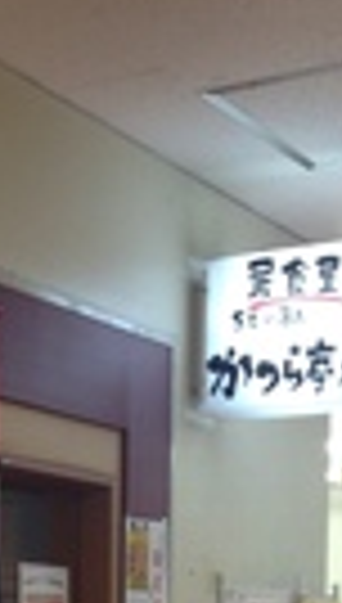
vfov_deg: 18.1
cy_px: 868
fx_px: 1714
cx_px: -63
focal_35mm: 107
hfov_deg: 11.2
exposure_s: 1/20
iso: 50
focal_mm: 4.12
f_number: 2.4
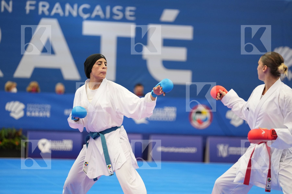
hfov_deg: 12.9
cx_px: 146
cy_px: 97
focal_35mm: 159
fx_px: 1290
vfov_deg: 8.6
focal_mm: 159
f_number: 2.8
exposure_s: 1/1000
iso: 1600
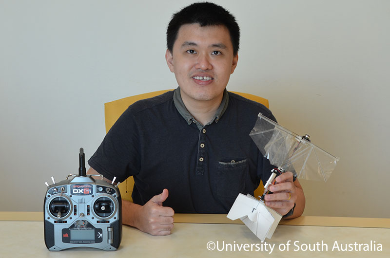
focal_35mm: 57
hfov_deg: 35.1
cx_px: 195
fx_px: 616
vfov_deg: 23.7
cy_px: 129
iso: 400
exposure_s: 1/100
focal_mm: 38
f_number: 5
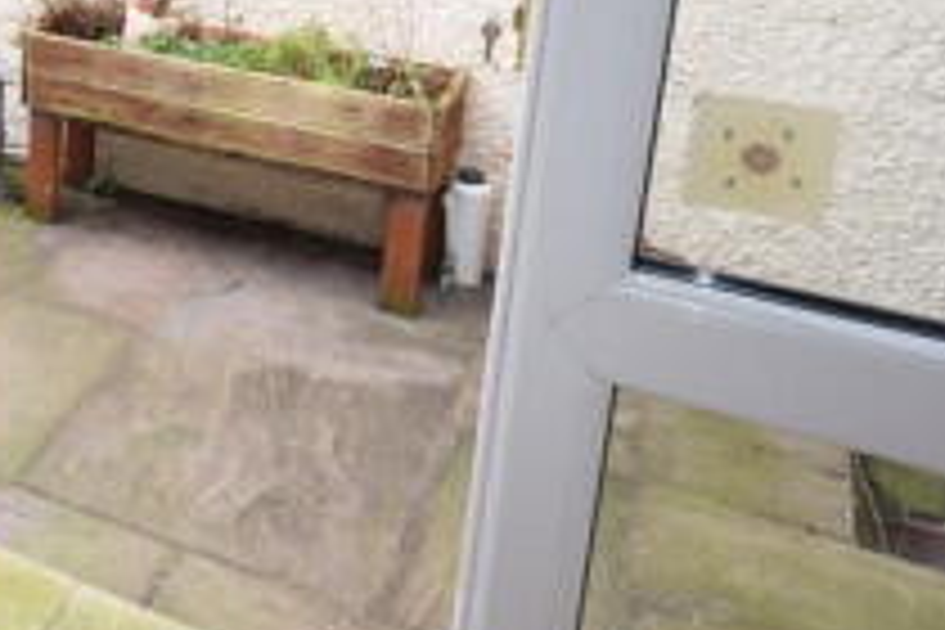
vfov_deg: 23.7
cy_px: -47
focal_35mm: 54
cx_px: -173
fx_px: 1412
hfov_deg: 31.4
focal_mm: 11.5
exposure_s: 1/125
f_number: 5.6
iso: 250
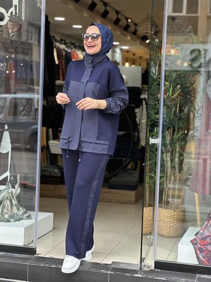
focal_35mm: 77
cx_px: 106
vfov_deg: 25.3
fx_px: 626
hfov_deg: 19.1
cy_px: 141
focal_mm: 9
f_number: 2.8
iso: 100
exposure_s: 1/121
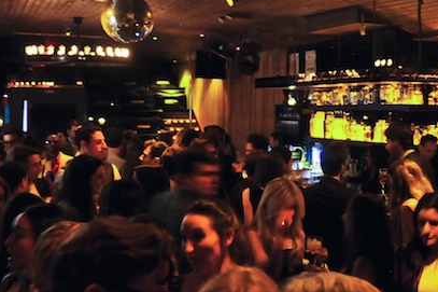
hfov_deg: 34.6
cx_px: 377
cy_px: 131
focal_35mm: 55
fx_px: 669
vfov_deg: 24.6
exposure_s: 1/6
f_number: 5.6
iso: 4000
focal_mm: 28
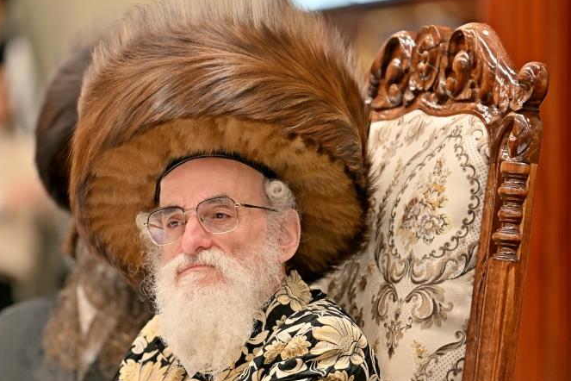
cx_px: 227
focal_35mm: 309
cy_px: 230
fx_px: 4901
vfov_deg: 4.4
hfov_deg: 6.7
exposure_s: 1/250
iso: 200
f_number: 2.8
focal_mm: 200
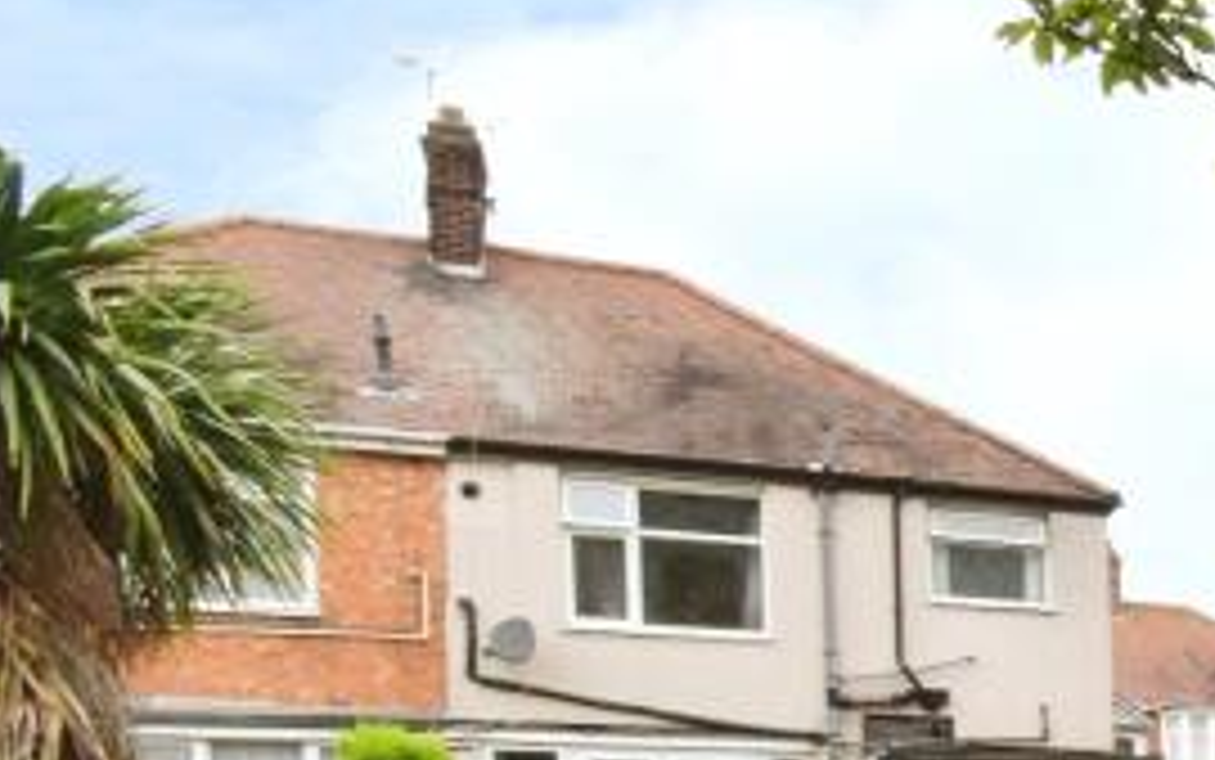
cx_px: 2192
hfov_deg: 21.8
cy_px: 1077
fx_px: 1921
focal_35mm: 58
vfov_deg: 19.9
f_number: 8
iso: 1000
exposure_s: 1/200
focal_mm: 10
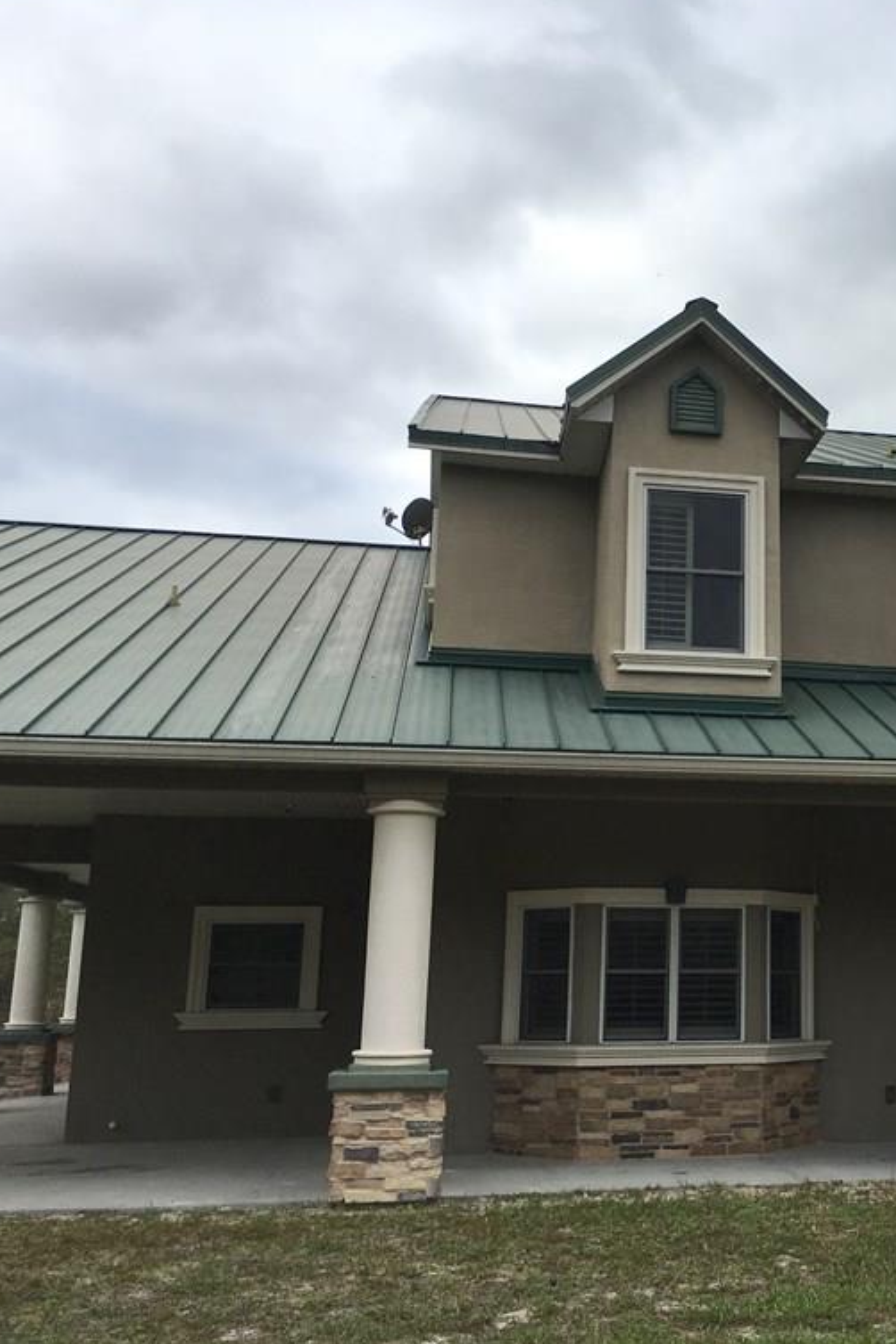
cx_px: 828
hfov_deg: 31.0
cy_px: 664
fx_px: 1531
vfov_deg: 47.4
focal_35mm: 41
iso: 25
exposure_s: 1/974
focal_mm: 4.15
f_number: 2.2
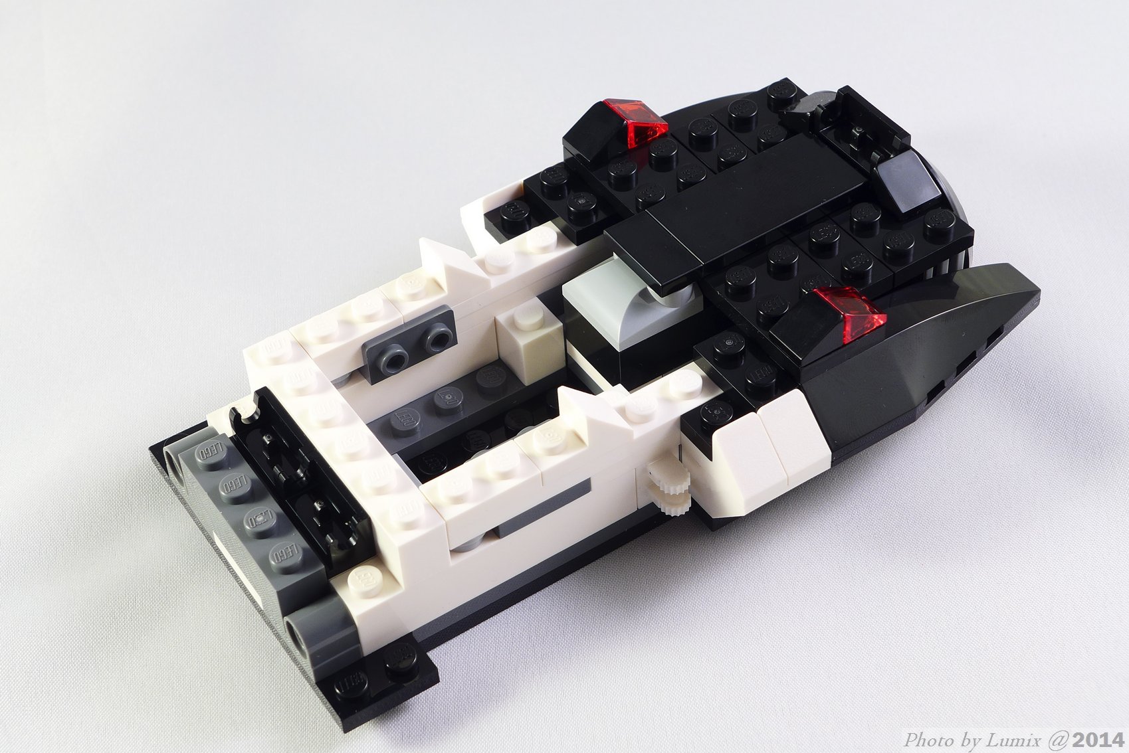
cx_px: 564
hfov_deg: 28.8
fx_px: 2196
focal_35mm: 70
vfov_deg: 19.5
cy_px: 376
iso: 80
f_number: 4.5
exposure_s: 1/1.6
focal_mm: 13.7
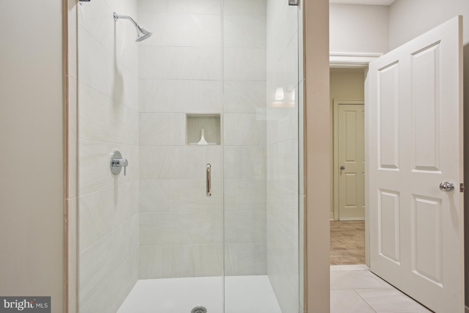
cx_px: 234
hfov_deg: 93.3
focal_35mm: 17
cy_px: 156
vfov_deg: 70.4
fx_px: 221
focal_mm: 17
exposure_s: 1/25
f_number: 8
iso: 400
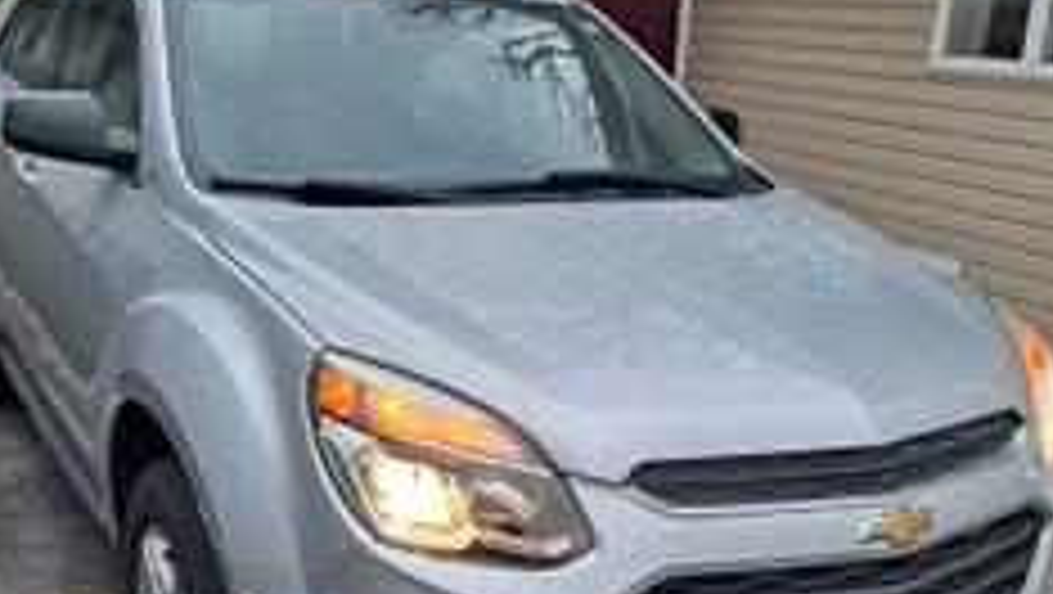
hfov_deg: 46.4
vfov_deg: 26.9
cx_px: 513
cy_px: 428
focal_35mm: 44
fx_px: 1229
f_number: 2
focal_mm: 4.6
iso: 160
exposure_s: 1/60
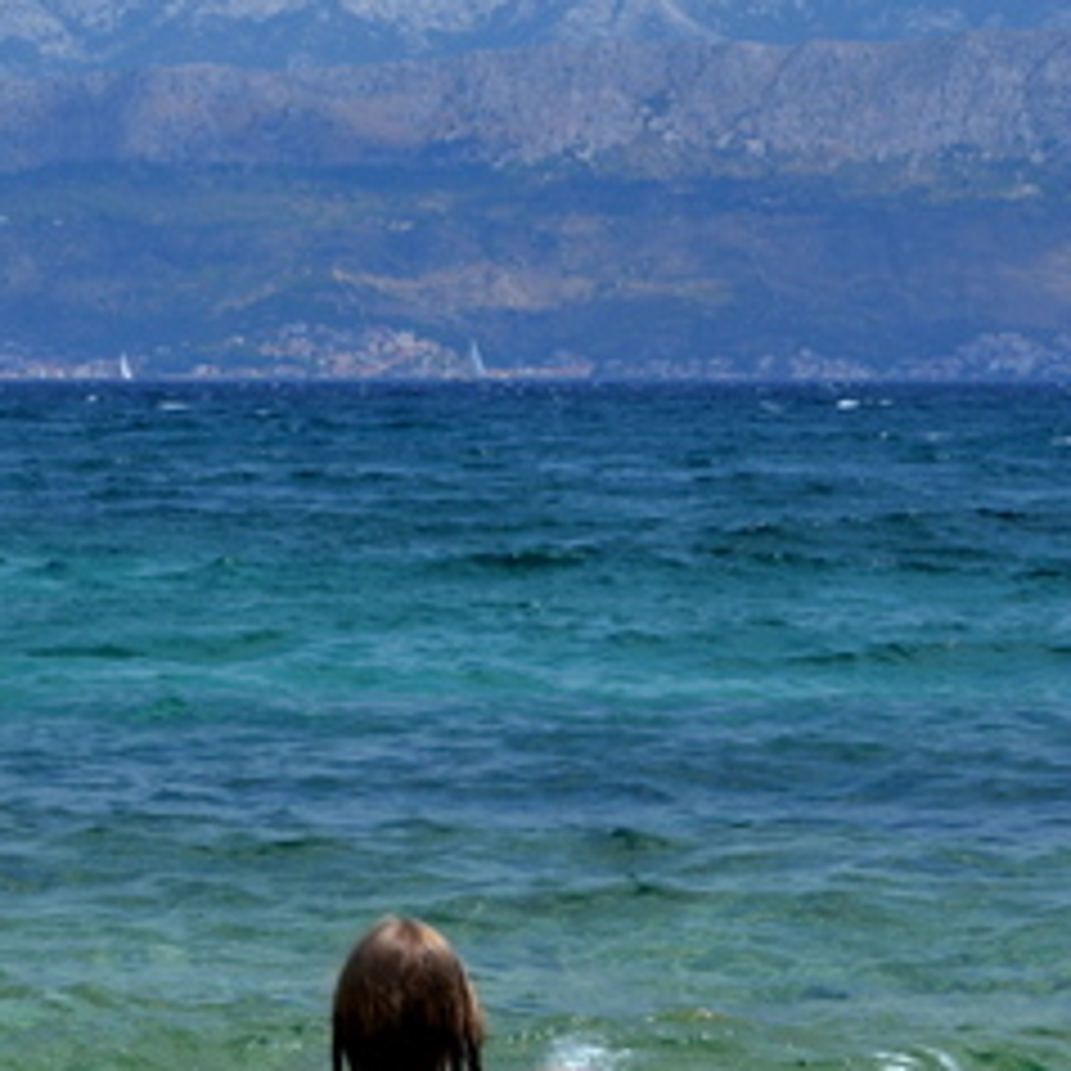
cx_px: 135
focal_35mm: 163
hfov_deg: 10.7
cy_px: 734
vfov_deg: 10.7
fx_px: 5706
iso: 100
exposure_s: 1/400
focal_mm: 38
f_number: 7.1
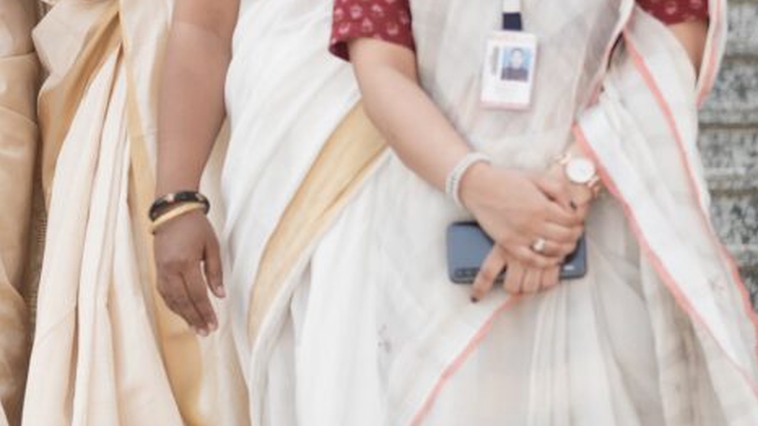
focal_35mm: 489
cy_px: -266
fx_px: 9827
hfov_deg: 4.3
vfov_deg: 2.5
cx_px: -939
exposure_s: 1/2500
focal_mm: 85
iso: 100
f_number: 1.4
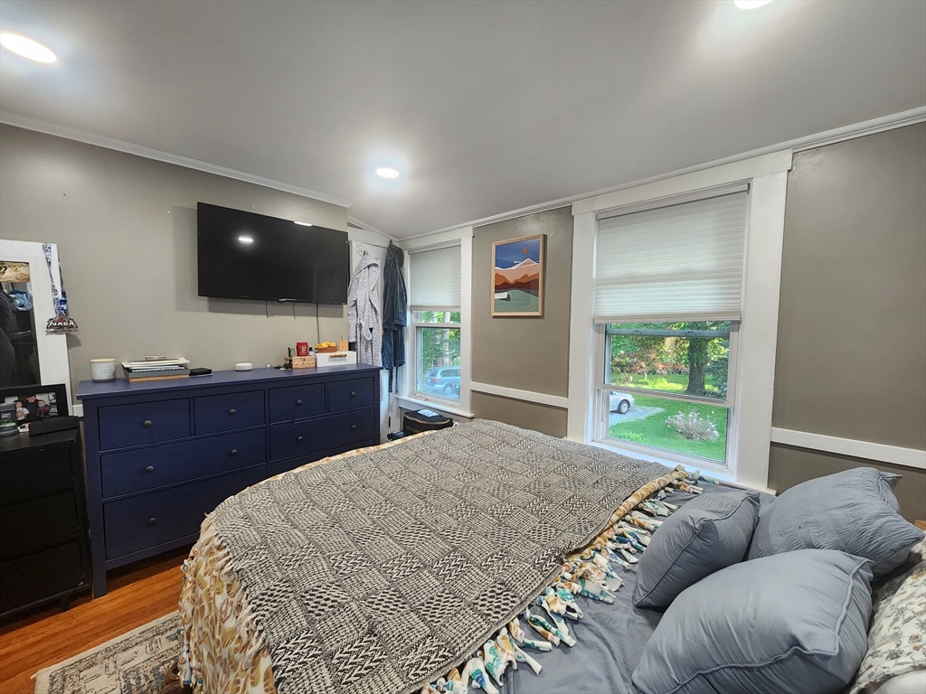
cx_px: 463
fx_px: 348
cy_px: 347
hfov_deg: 106.2
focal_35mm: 13
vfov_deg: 89.9
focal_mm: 2.2
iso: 250
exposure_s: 1/60
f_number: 2.2
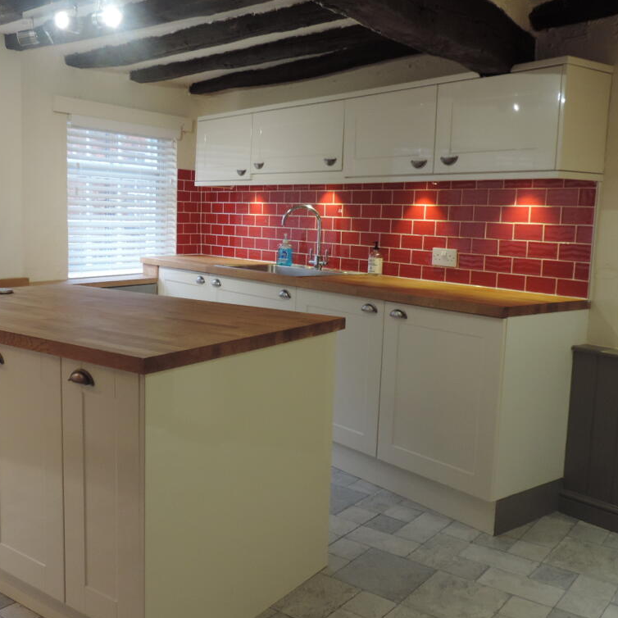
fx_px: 727
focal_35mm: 36
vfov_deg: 46.0
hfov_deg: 45.7
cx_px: 237
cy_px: 306
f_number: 3.1
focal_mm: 5.3
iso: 280
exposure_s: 1/30
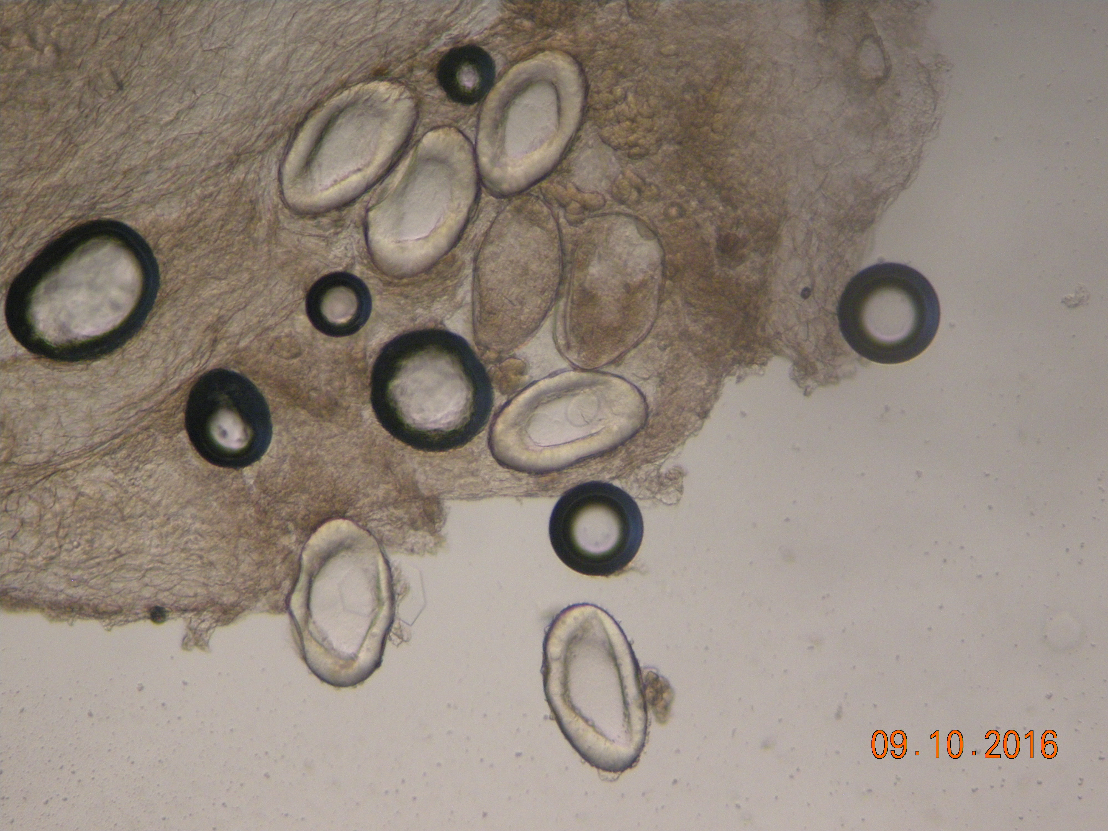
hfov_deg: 17.1
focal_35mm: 115
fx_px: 3681
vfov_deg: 12.9
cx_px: 554
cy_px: 416
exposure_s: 1/8.1
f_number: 5.1
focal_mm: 24.5
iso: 400
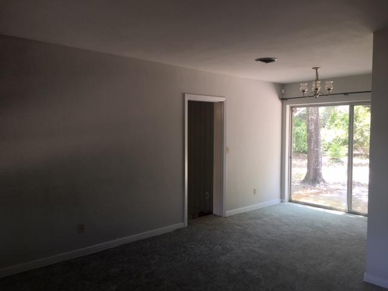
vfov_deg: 48.2
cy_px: 146
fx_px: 325
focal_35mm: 29
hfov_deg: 61.7
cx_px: 194
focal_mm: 4.15
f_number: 2.2
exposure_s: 1/40
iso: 25
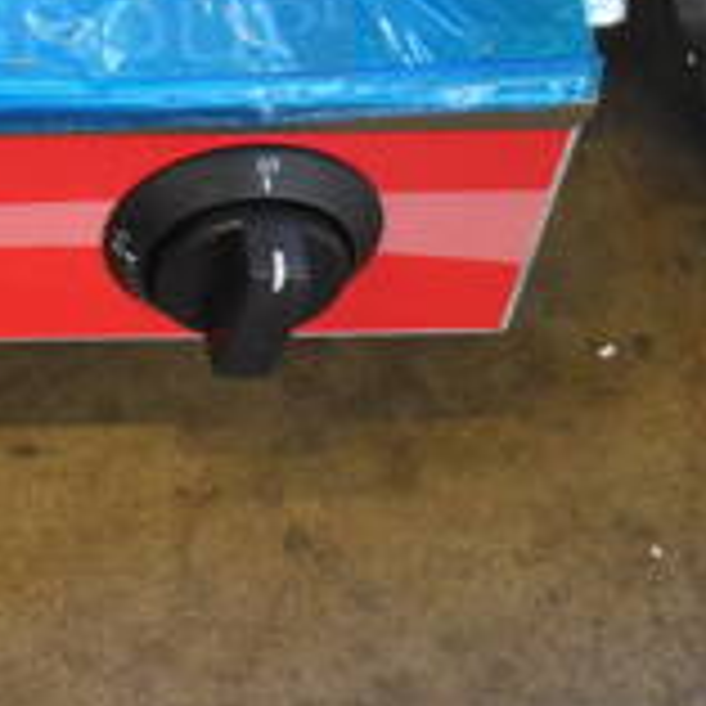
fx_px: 2054
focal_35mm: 89
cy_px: -157
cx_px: -144
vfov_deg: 18.4
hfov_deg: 18.5
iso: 1800
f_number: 3.5
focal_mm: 18
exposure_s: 1/125
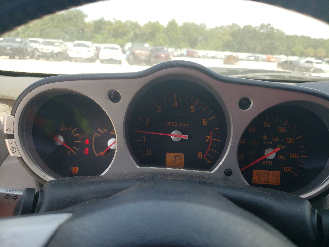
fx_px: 247
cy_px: 124
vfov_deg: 53.1
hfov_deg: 67.3
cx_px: 164
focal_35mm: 26
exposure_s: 1/625
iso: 50
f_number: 1.5
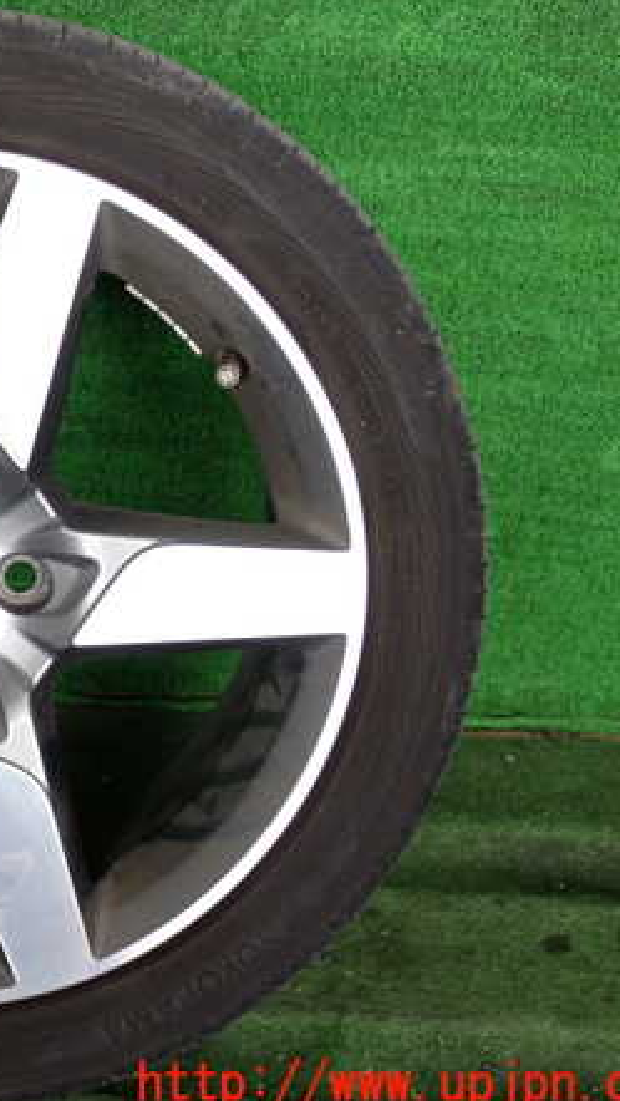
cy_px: 555
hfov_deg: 17.9
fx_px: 1898
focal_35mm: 65
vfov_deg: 32.3
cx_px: -47
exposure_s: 1/125
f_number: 2.9
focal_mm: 7.84
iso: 200
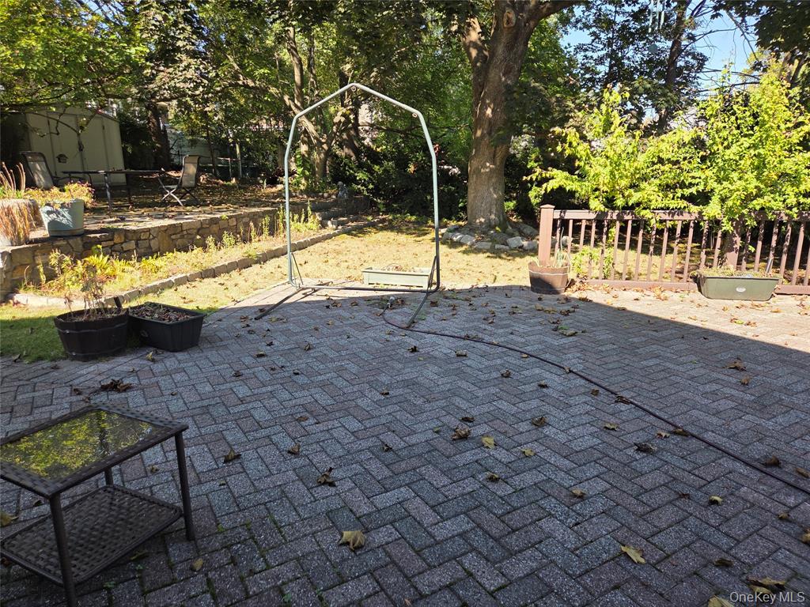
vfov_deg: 58.9
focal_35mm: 23
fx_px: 538
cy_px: 304
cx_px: 405
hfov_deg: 73.9
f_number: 1.8
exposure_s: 1/1228
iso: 80
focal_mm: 5.4
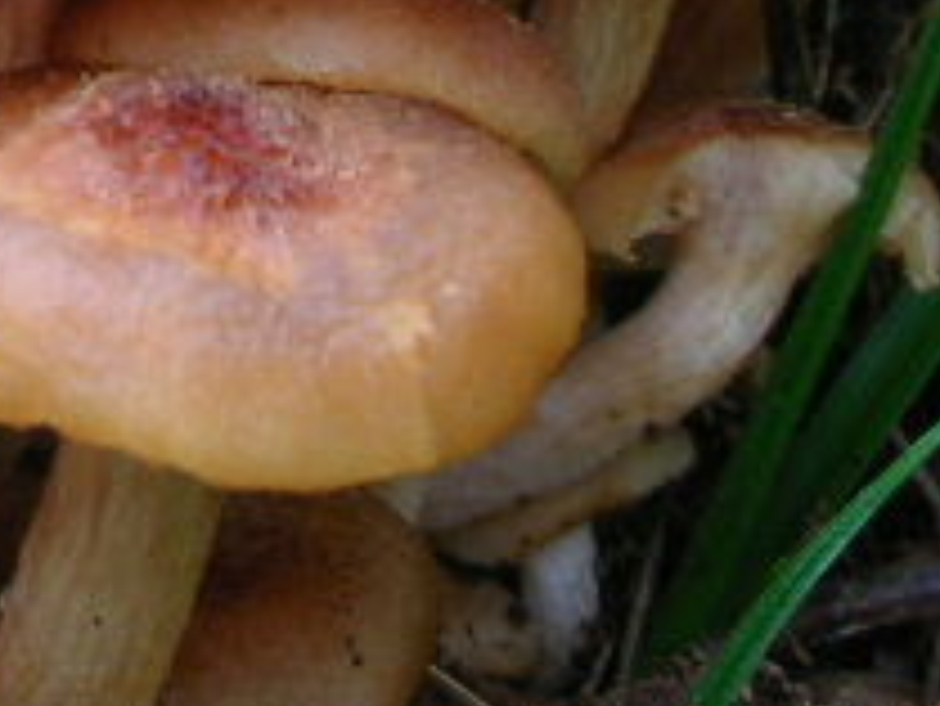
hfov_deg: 8.2
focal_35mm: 233
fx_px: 6331
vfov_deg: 6.2
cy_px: -612
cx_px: -715
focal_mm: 10.1
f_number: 4
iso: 50
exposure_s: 1/11.4
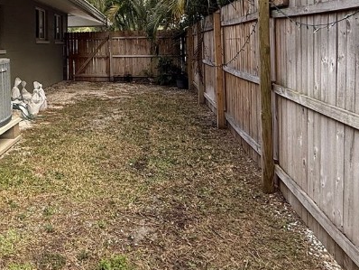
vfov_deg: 37.2
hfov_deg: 47.4
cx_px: 52
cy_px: 29
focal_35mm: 36
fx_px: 374
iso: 64
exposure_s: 1/276
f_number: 2.2
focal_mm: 2.22
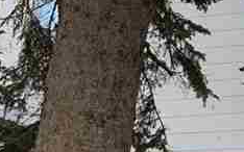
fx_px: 1004
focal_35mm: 151
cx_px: 640
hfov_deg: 11.0
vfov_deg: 8.6
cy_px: -5
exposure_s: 1/202
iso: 25
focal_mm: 4.25
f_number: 1.8
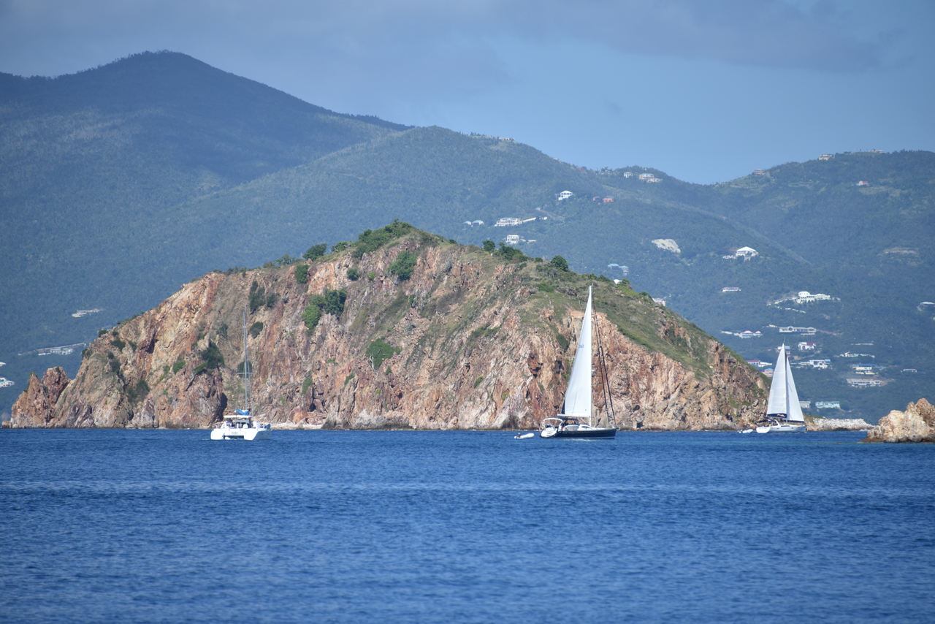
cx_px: 468
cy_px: 312
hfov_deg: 6.9
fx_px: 7793
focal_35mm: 300
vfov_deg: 4.6
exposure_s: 1/640
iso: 100
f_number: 6.3
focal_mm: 300
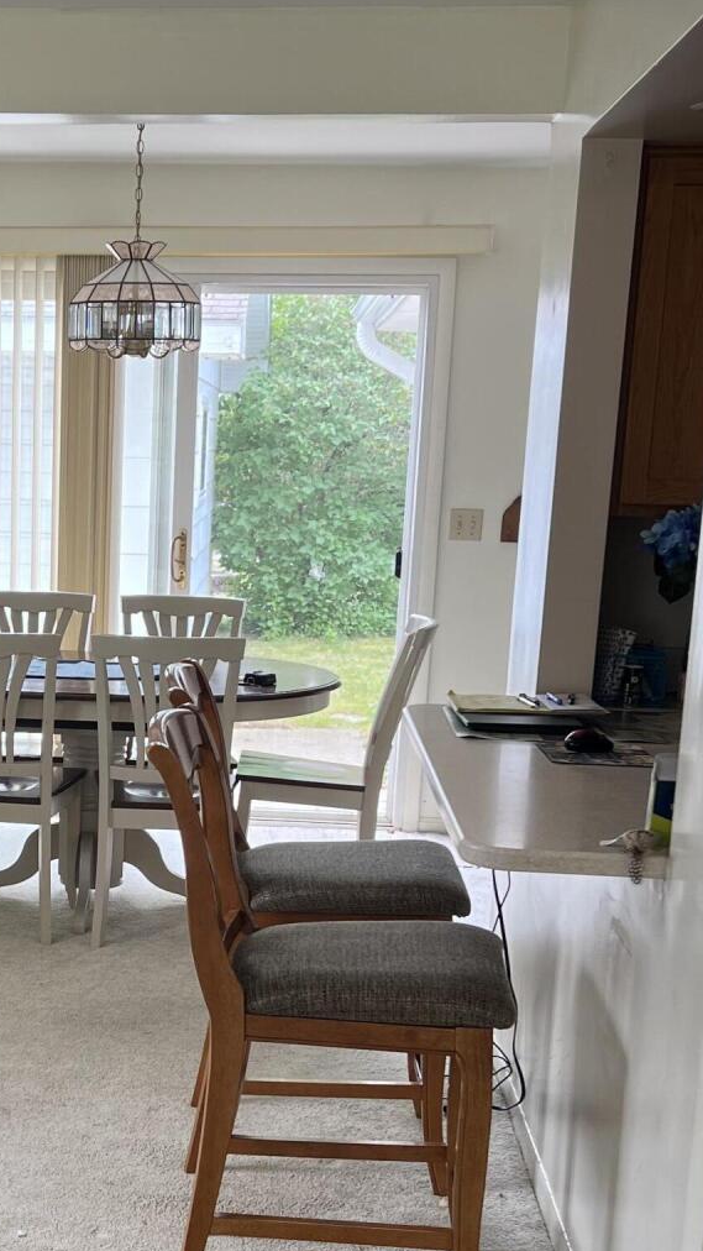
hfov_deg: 20.9
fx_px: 1856
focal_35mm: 56
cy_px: 832
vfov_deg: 36.8
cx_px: 38
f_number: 1.5
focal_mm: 5.7
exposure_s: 1/156
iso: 50
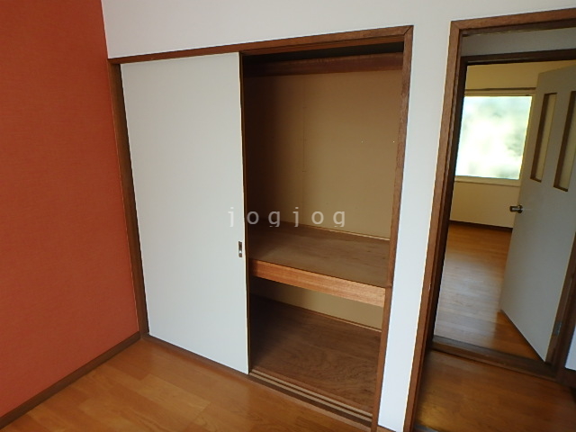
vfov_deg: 63.4
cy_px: 216
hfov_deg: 79.0
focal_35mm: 21
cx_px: 288
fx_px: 349
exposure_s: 1/60
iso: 125
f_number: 3.5
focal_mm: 3.7
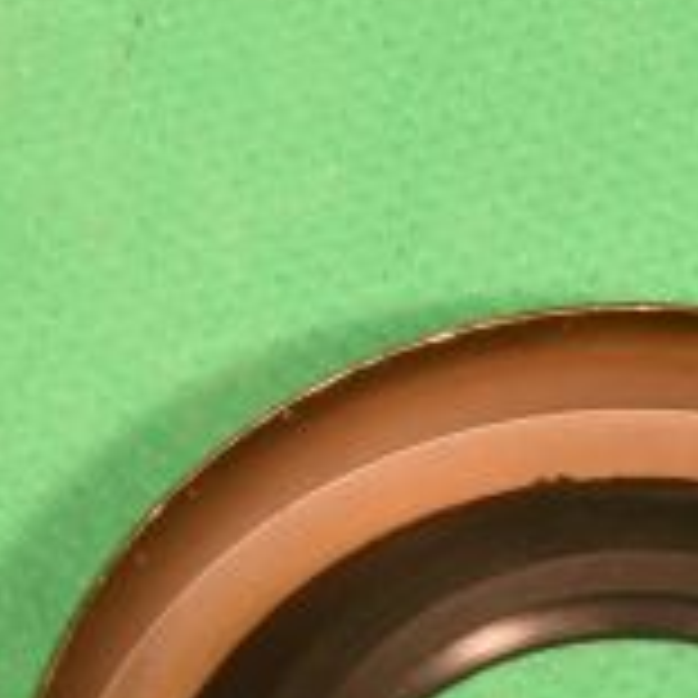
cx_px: 545
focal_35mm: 272
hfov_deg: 6.4
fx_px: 6197
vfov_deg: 6.4
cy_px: 829
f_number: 16
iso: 2500
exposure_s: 1/100
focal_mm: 55
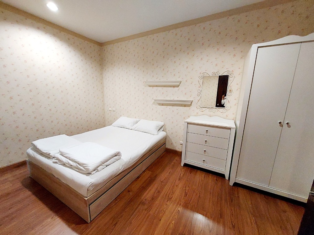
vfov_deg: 89.9
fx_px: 118
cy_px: 118
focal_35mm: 13
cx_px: 157
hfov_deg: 106.2
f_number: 2.2
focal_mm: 1.42
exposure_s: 1/33
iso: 250
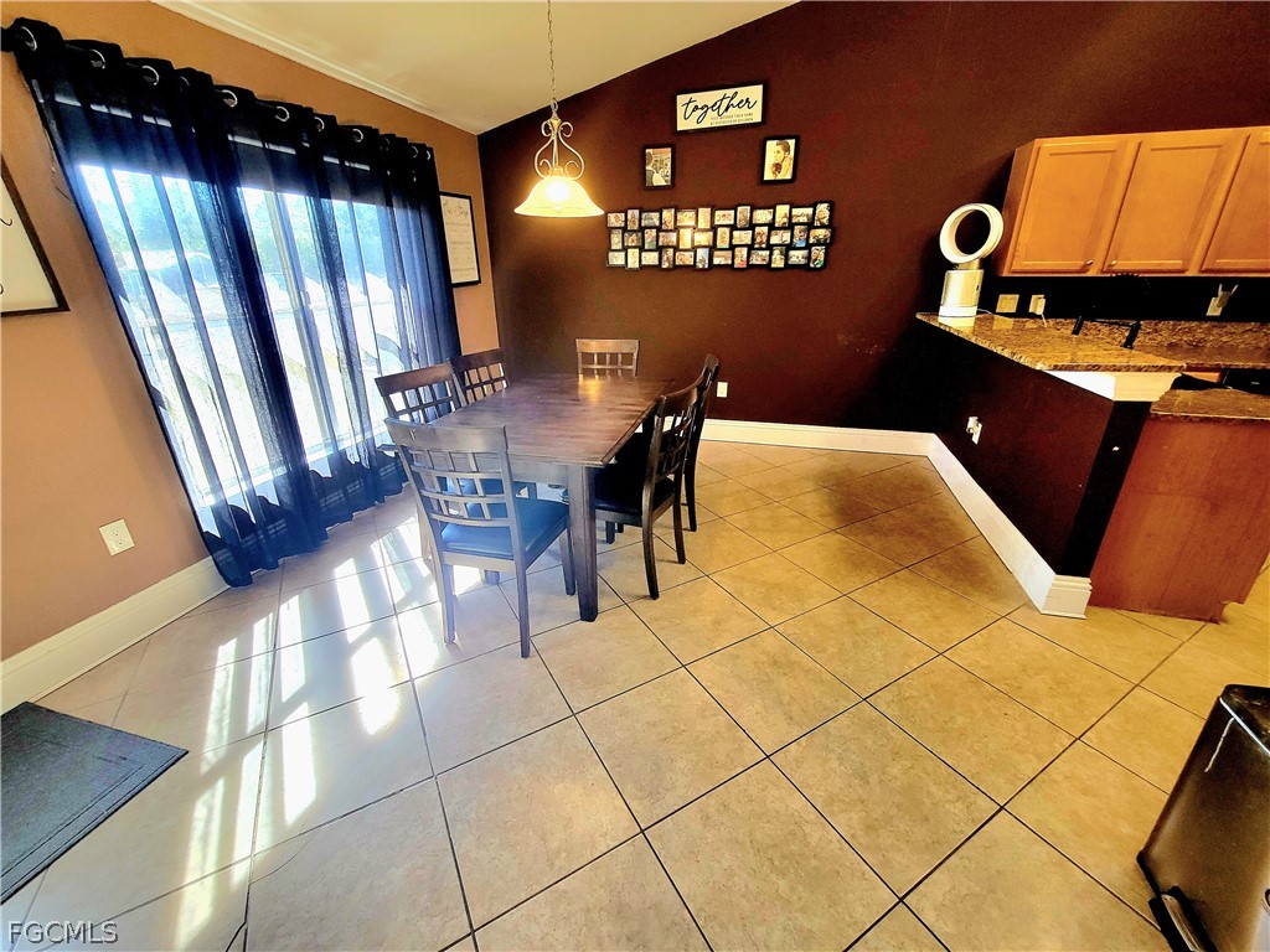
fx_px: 477
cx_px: 635
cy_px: 476
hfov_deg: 106.2
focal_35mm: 13
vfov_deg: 89.9
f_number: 2.2
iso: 250
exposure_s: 1/60.2
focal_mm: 2.2
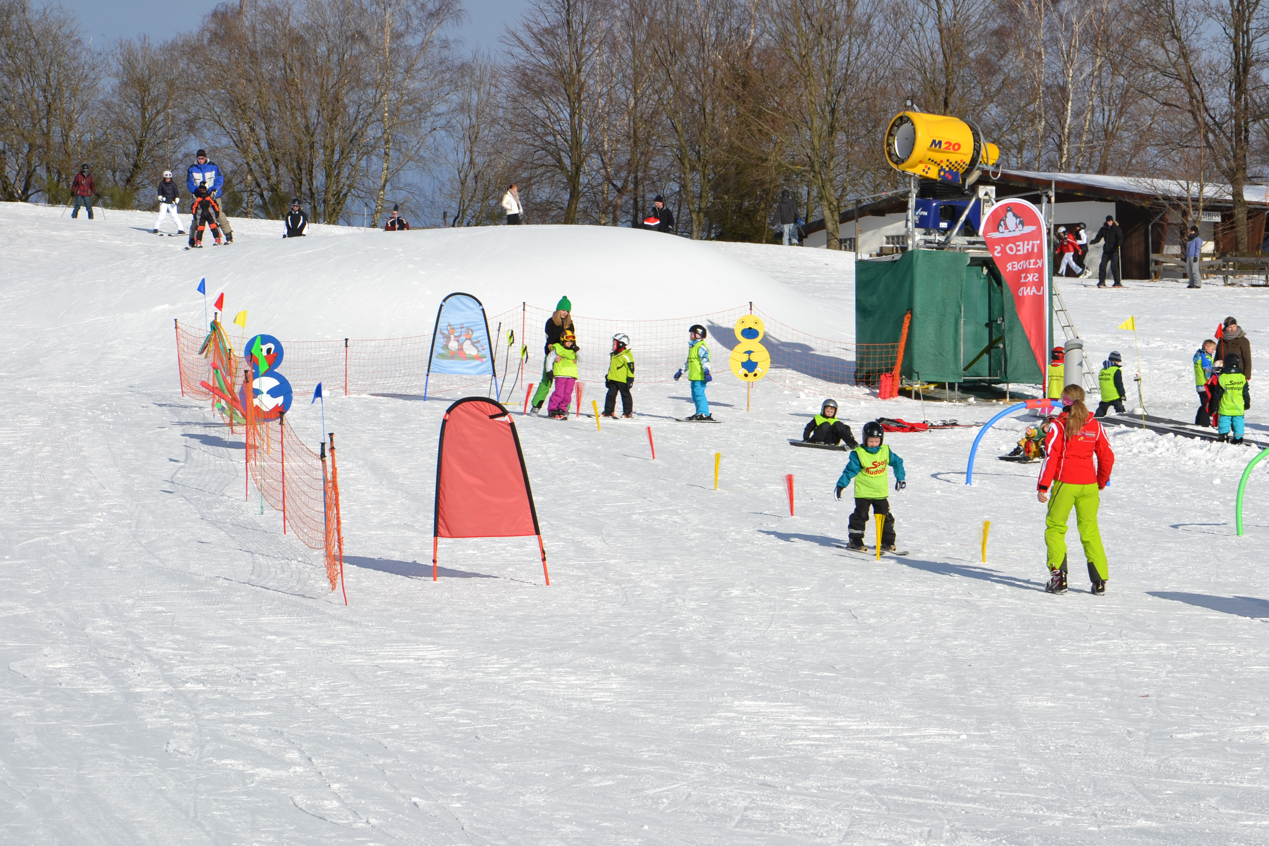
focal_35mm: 125
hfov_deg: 16.4
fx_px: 4406
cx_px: 745
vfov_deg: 11.0
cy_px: 459
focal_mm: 70
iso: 100
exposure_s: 1/400
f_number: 10
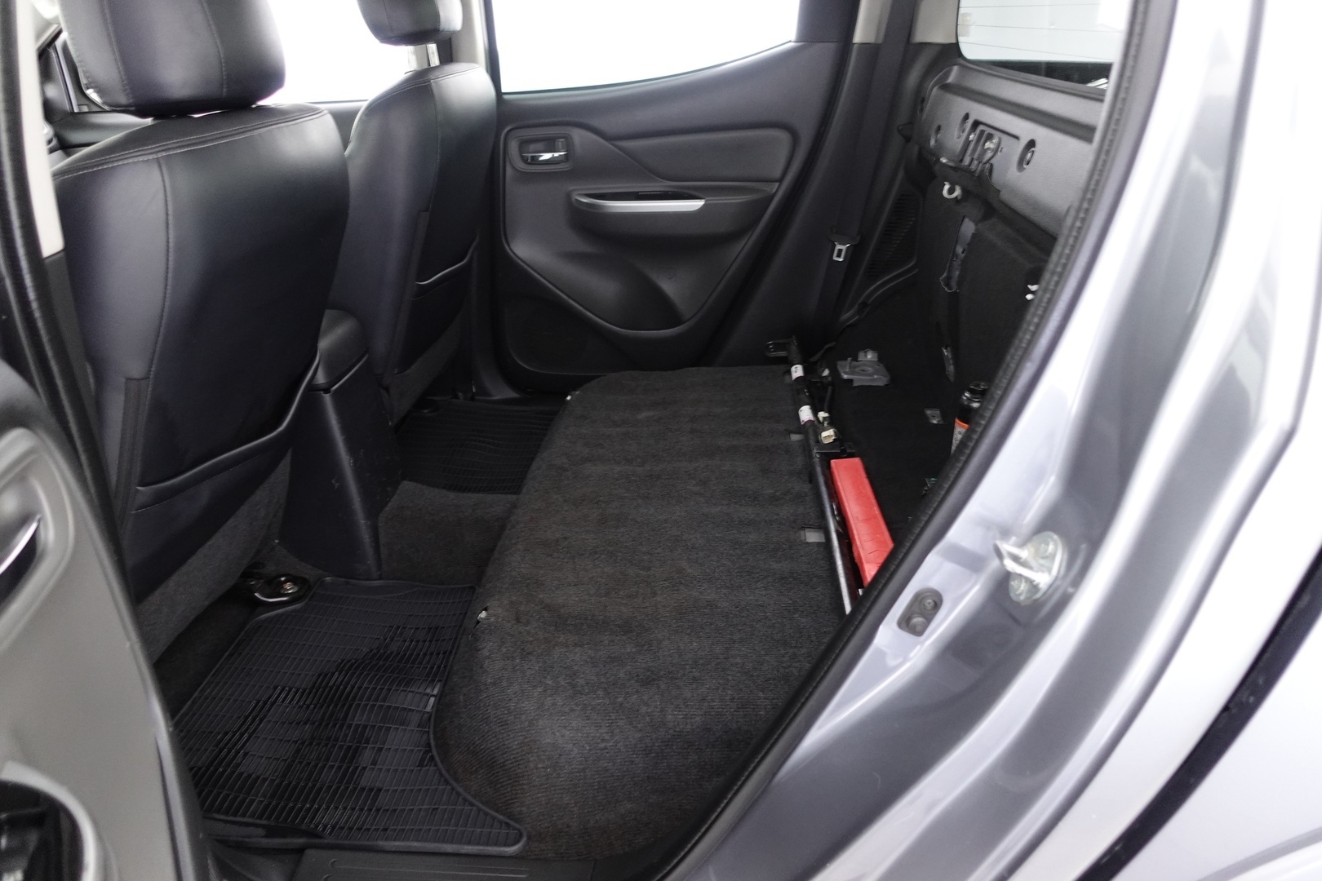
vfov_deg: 53.1
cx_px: 661
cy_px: 440
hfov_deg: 73.7
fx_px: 881
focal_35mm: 24
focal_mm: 9.4
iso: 800
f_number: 1.8
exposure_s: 1/15
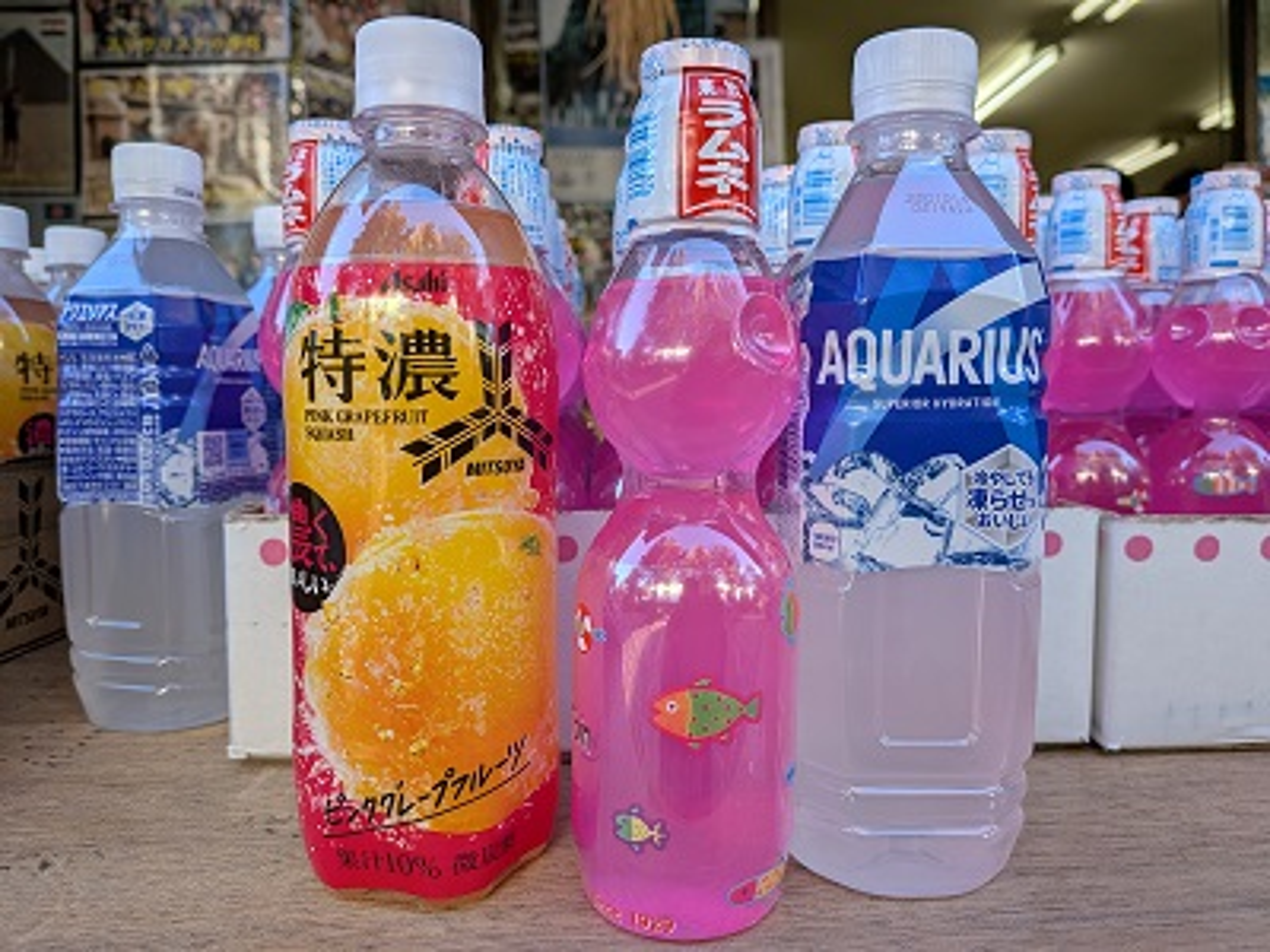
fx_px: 881
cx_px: 635
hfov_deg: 71.6
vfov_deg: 56.8
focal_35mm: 24
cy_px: 476
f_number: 1.7
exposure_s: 1/659
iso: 27
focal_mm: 4.53
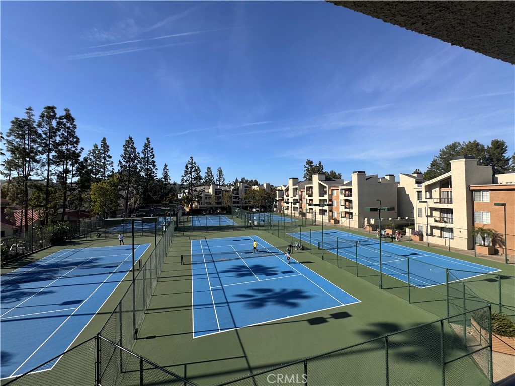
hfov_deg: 102.1
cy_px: 193
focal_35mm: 14
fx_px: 208
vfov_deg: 85.7
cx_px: 258
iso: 50
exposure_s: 1/2028
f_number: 2.2
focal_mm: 2.22
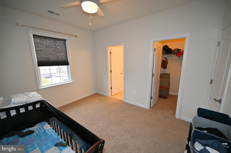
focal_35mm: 14
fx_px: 90
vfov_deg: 81.1
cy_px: 76
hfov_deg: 104.3
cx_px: 116
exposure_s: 1/200
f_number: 4
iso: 560
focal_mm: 14
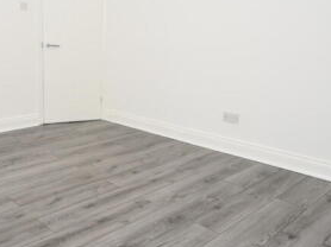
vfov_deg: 41.4
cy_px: 92
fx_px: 325
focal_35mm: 34
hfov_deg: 52.4
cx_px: 97
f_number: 5
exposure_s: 1/100
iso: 800
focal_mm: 10
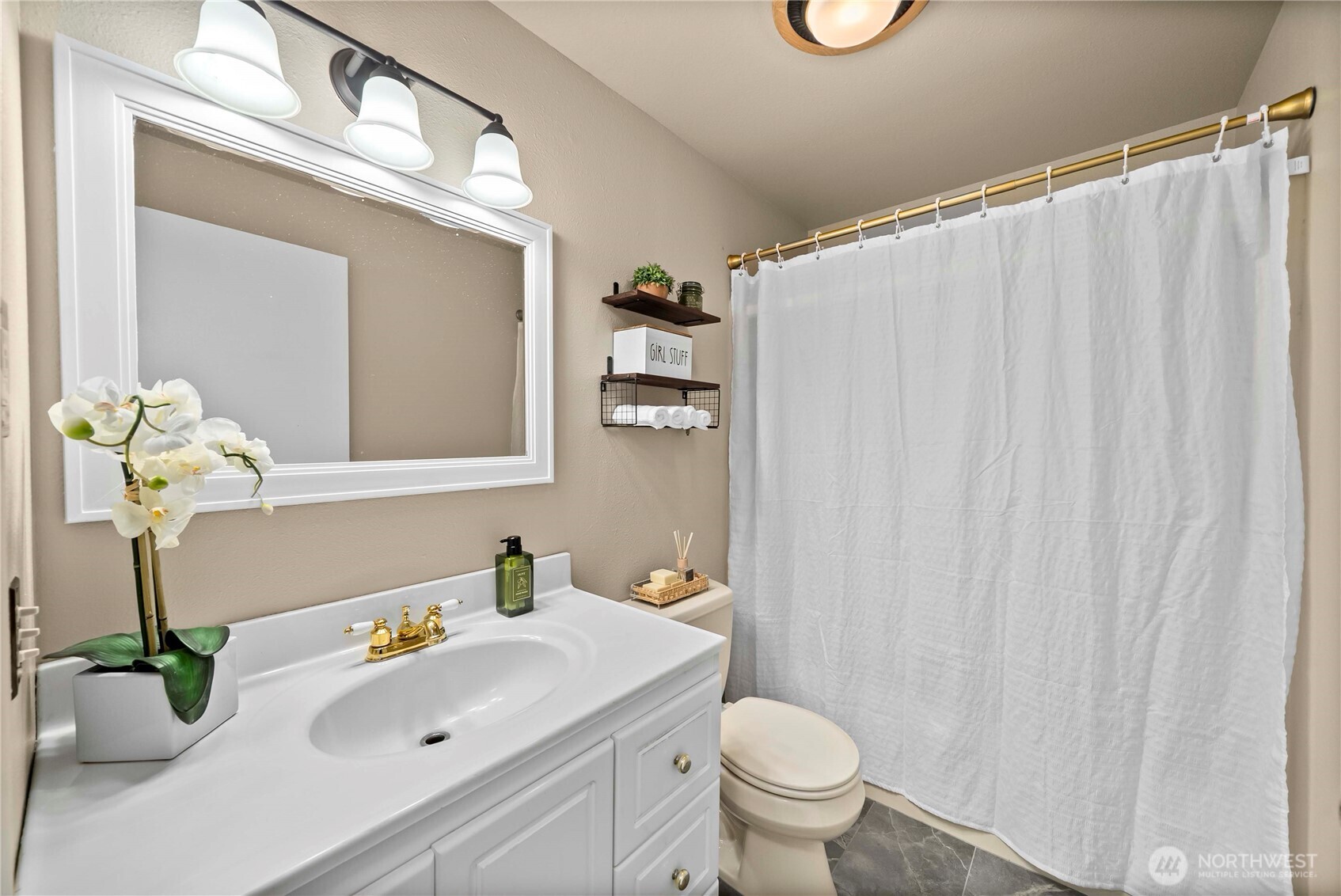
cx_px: 670
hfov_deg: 108.3
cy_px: 448
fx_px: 485
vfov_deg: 85.5
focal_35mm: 13
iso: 1000
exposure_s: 1/13
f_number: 7.1
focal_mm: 13
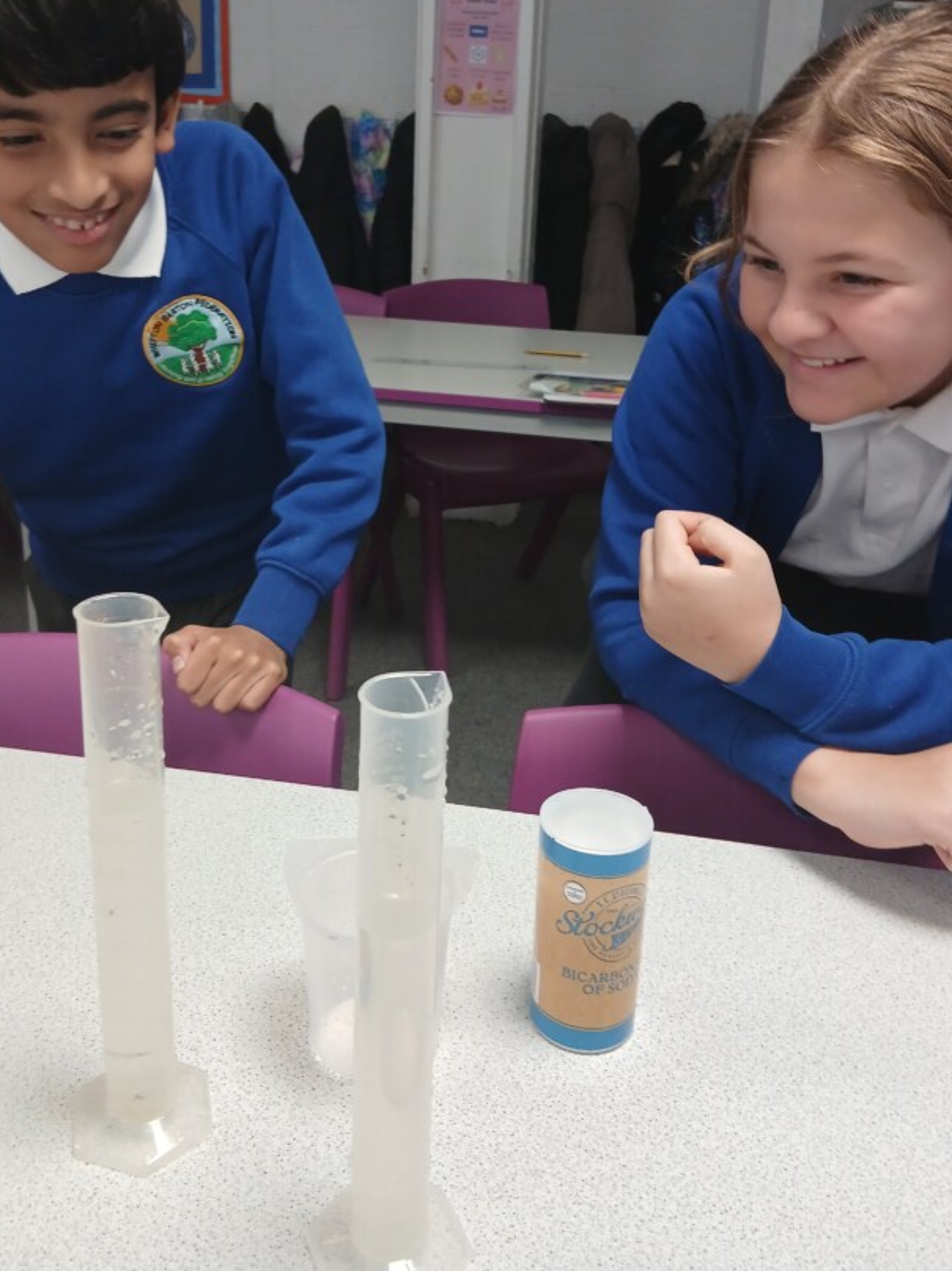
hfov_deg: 42.9
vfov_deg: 54.9
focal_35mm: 33
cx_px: 448
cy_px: 502
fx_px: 1210
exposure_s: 1/50
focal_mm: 3.98
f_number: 1.8
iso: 160
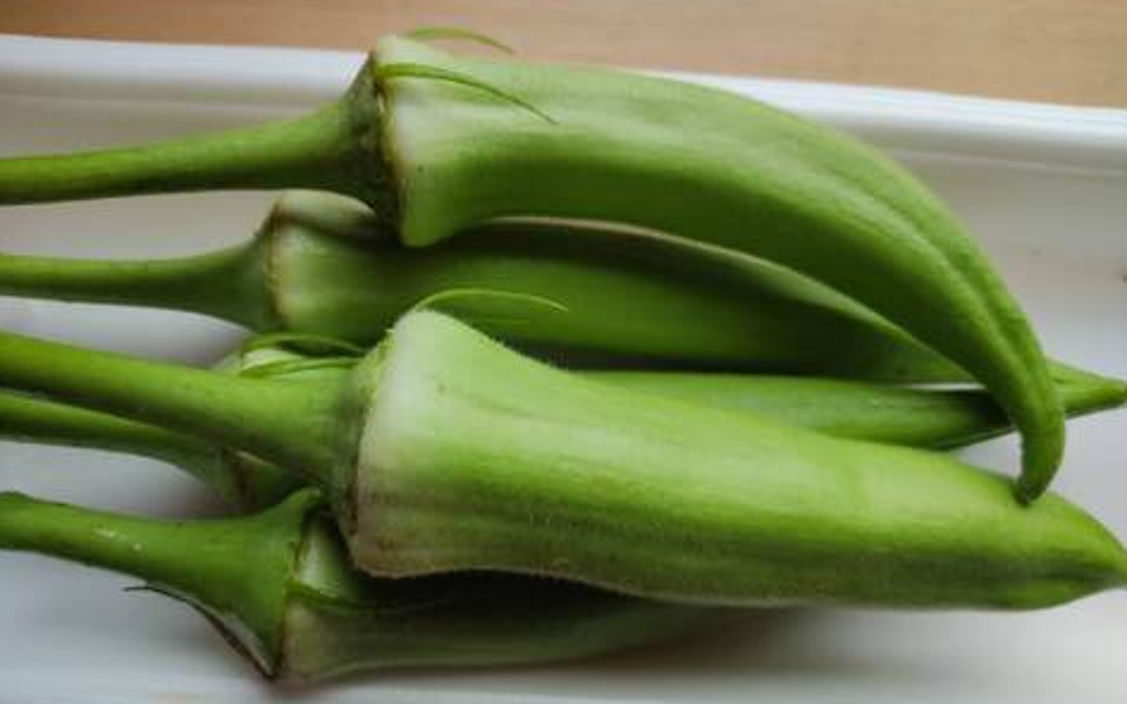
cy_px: 399
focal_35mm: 28
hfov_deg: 66.5
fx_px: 860
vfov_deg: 44.4
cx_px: 568
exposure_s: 1/100
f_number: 1.79
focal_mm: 4.74
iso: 181
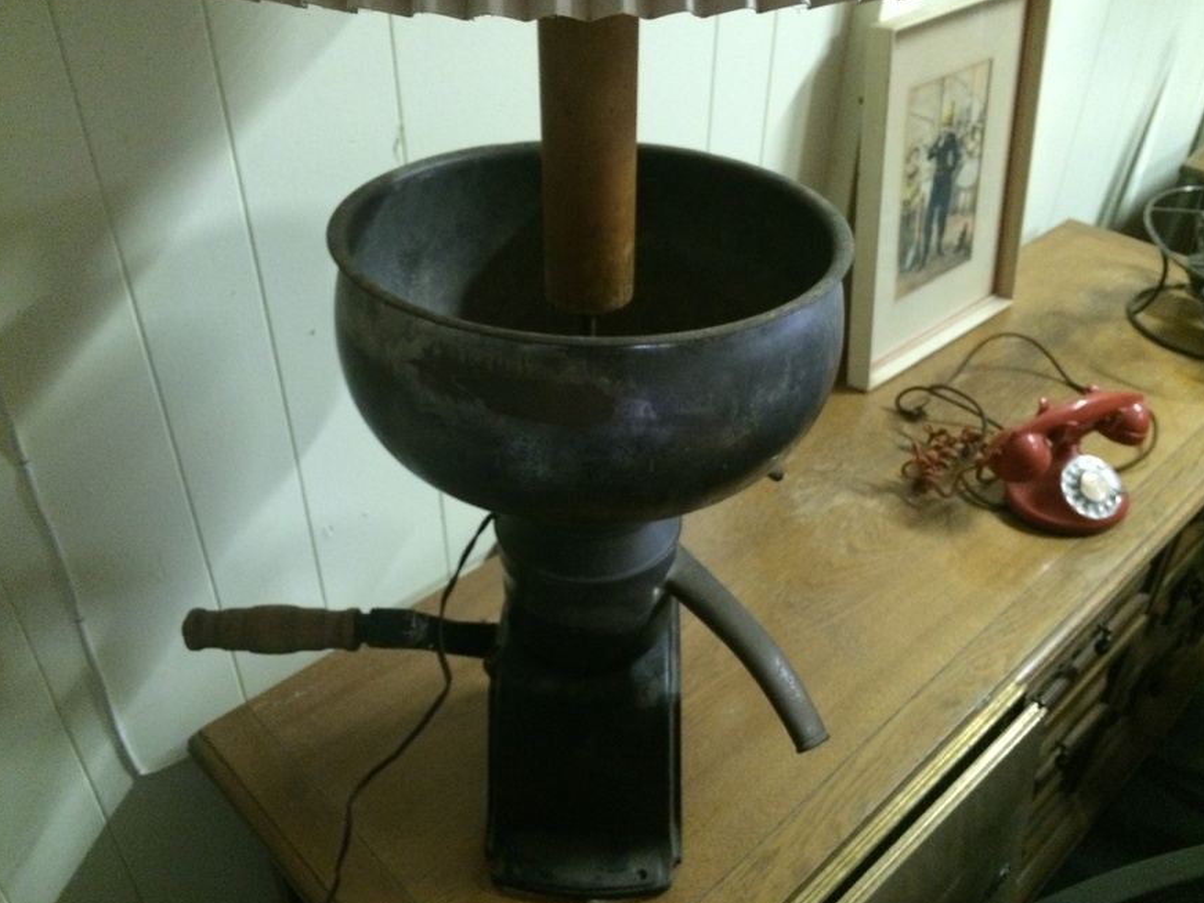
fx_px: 1078
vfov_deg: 45.4
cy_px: 450
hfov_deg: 58.4
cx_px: 615
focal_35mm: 31
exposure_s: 1/15
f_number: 2.2
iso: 500
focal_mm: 4.12
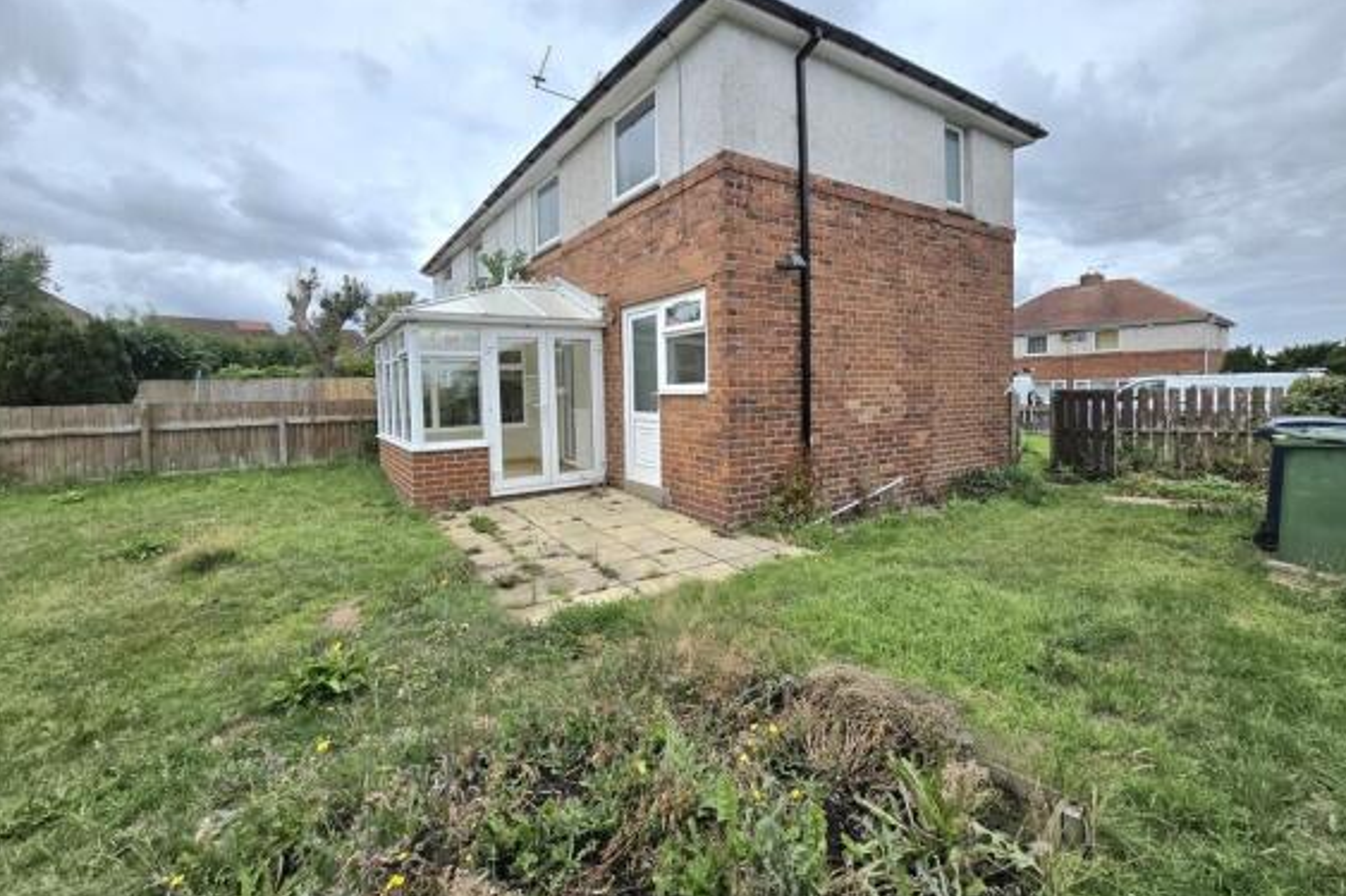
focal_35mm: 14
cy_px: 395
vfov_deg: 80.8
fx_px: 523
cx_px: 687
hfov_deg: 104.3
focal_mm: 2.2
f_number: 2.2
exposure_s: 1/1667
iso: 50
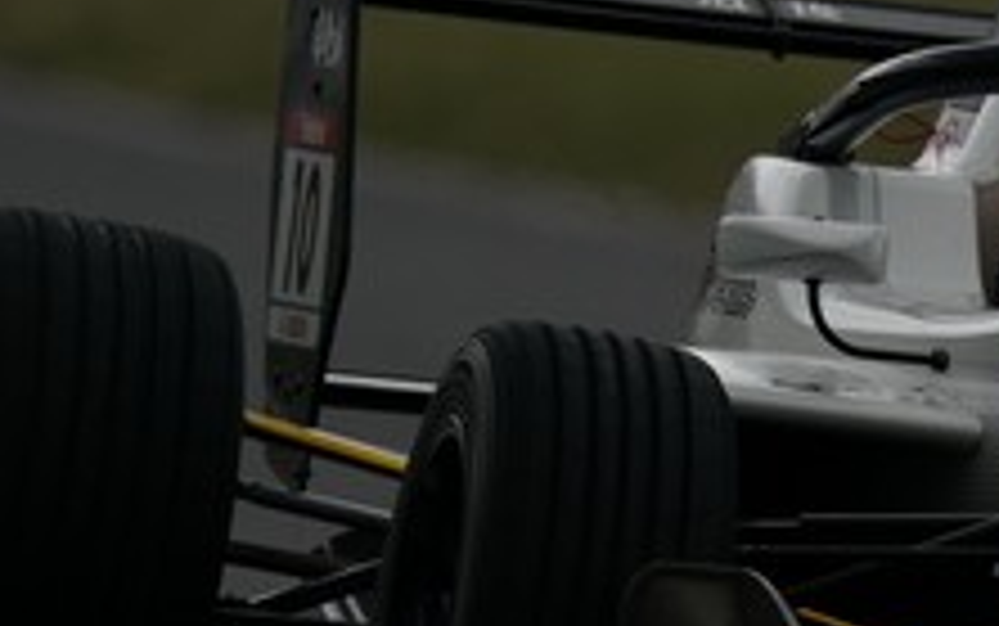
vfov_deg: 0.7
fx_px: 53962
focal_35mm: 1981
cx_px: 1318
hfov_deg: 1.1
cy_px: 360
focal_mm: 600
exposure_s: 1/800
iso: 800
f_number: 6.3
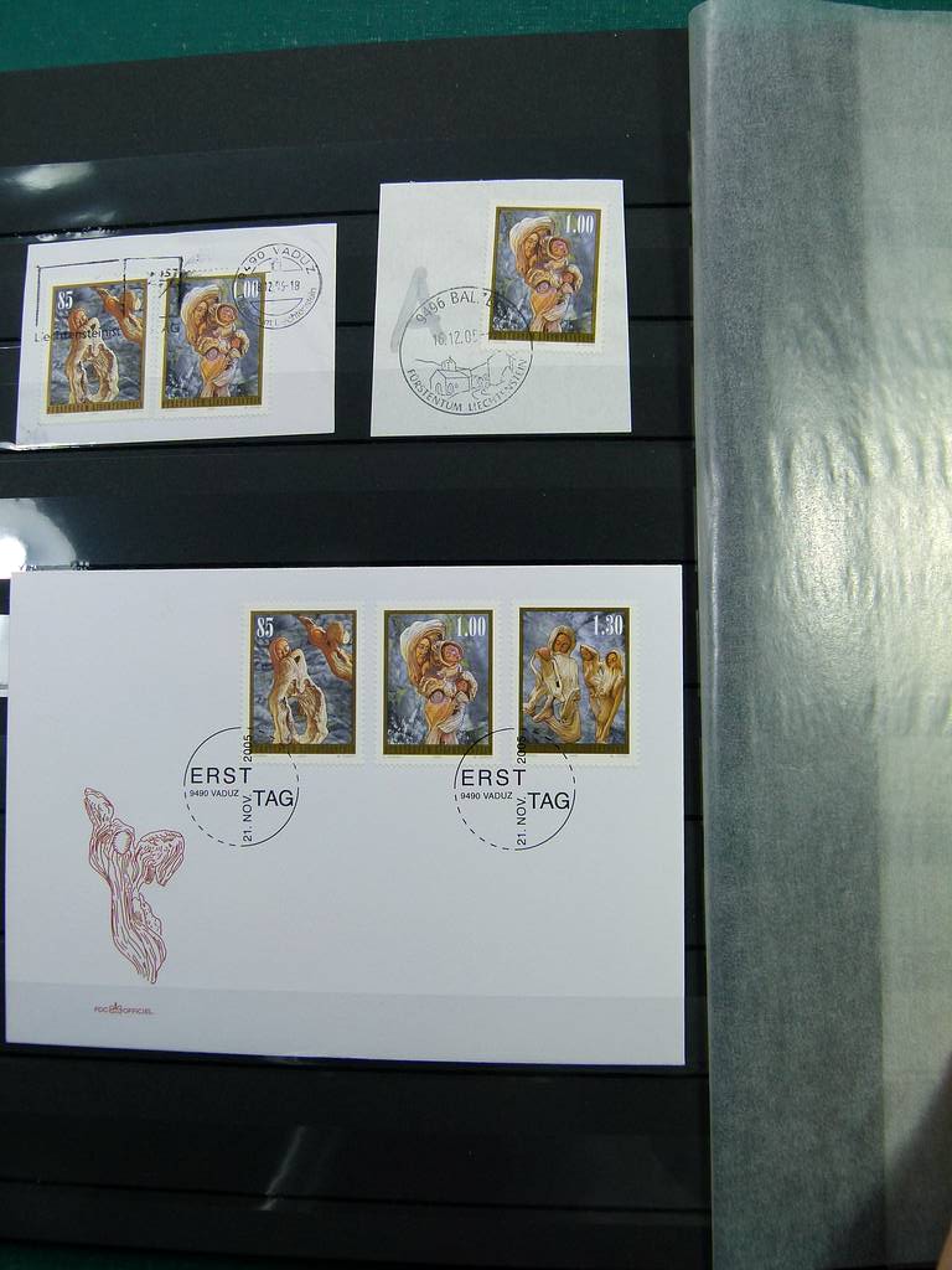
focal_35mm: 36
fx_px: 1320
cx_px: 476
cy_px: 635
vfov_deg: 51.4
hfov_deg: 39.7
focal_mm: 6.5
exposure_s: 1/125
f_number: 3.6
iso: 100
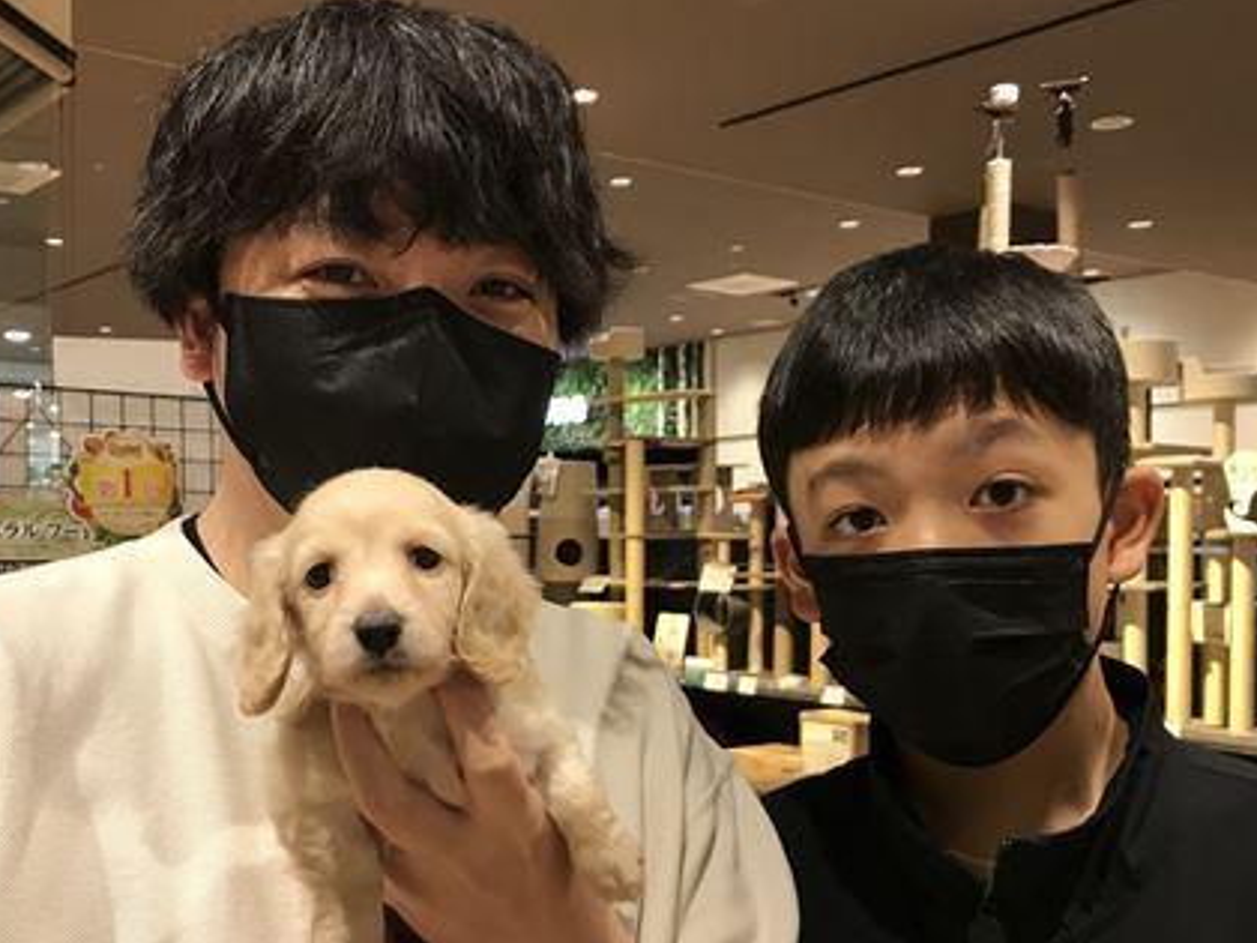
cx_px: 530
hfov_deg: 46.6
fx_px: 1453
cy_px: 566
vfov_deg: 35.8
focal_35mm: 40
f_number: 1.8
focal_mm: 3.99
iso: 32
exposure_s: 1/30
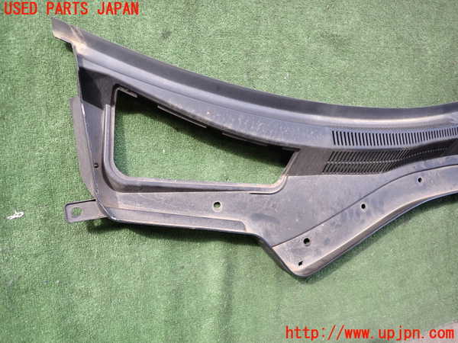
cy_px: 172
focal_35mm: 25
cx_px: 229
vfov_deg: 54.9
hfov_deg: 69.4
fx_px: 331
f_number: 2
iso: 125
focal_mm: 4.5
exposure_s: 1/125
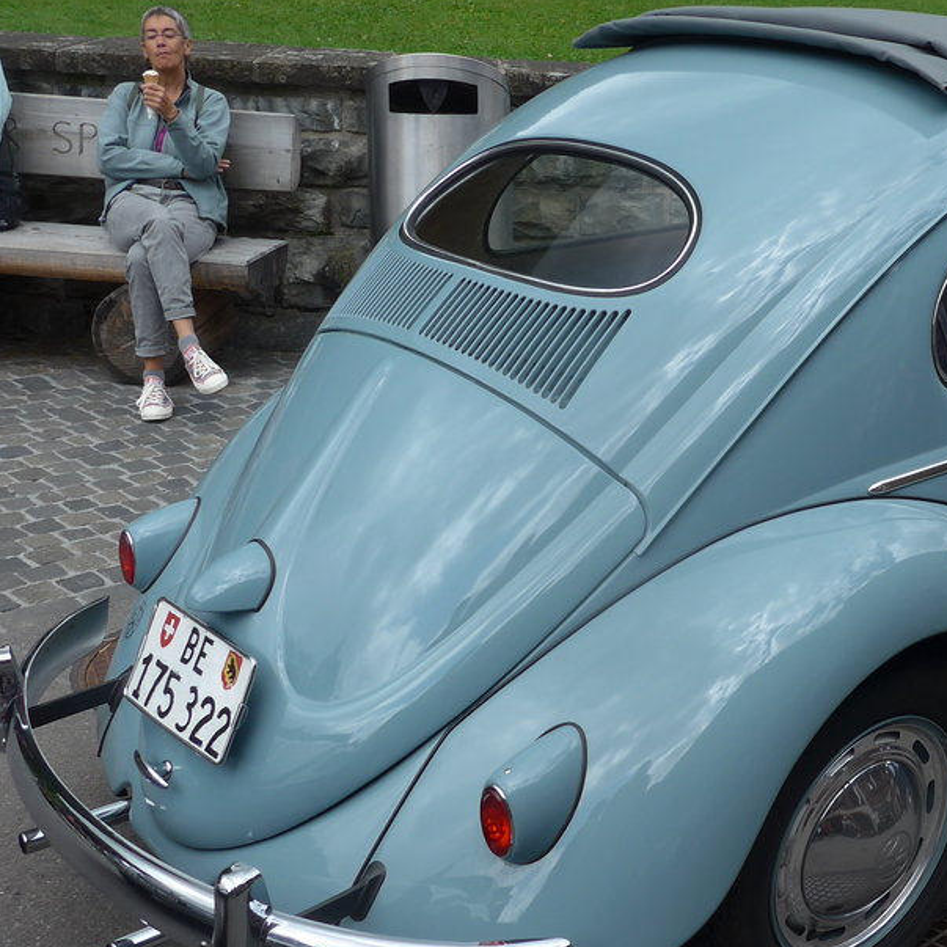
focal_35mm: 51
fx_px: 1579
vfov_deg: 33.4
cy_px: 451
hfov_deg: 32.3
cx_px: 779
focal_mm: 6
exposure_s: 1/800
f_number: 2.8
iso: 80
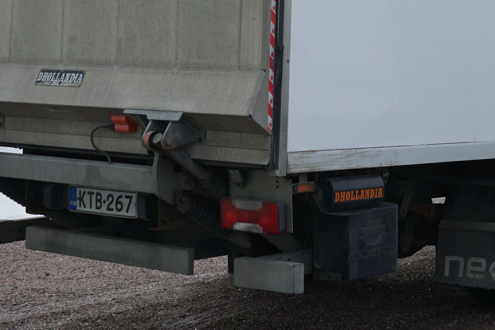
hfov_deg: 20.1
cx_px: 357
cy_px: -49
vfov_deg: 13.2
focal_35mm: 101
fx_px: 1389
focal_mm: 35
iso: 100
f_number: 9
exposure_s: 1/160
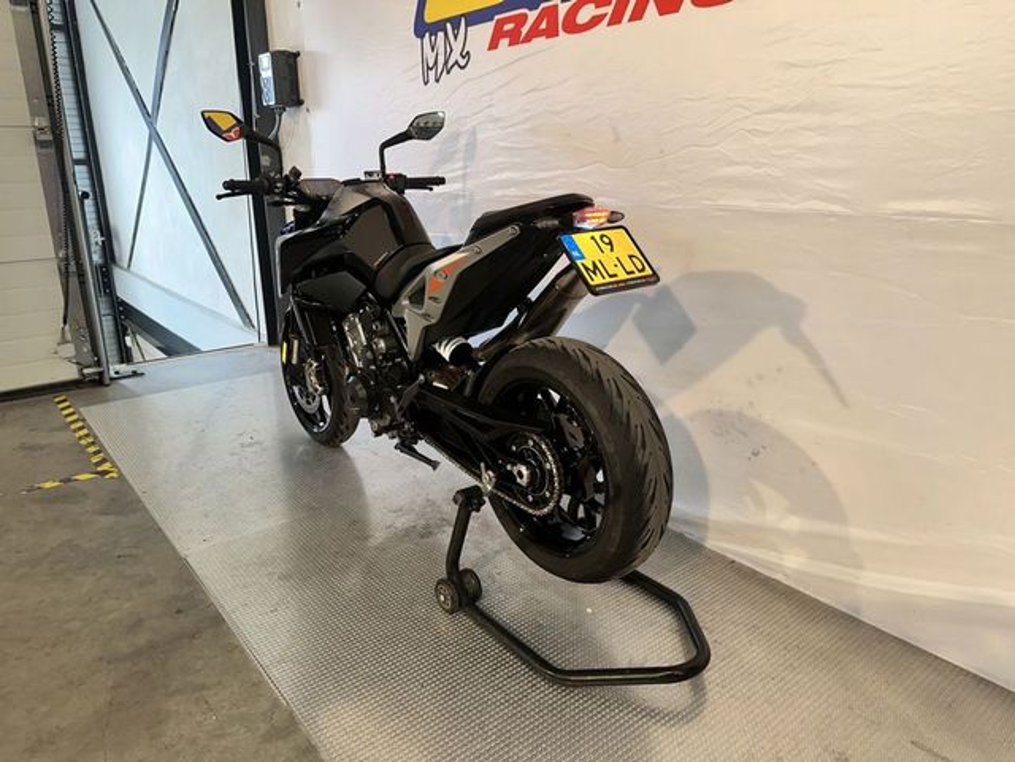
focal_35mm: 24
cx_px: 508
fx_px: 704
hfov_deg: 71.6
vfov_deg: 56.8
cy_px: 381
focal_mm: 6.86
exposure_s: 1/47
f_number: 1.78
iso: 50
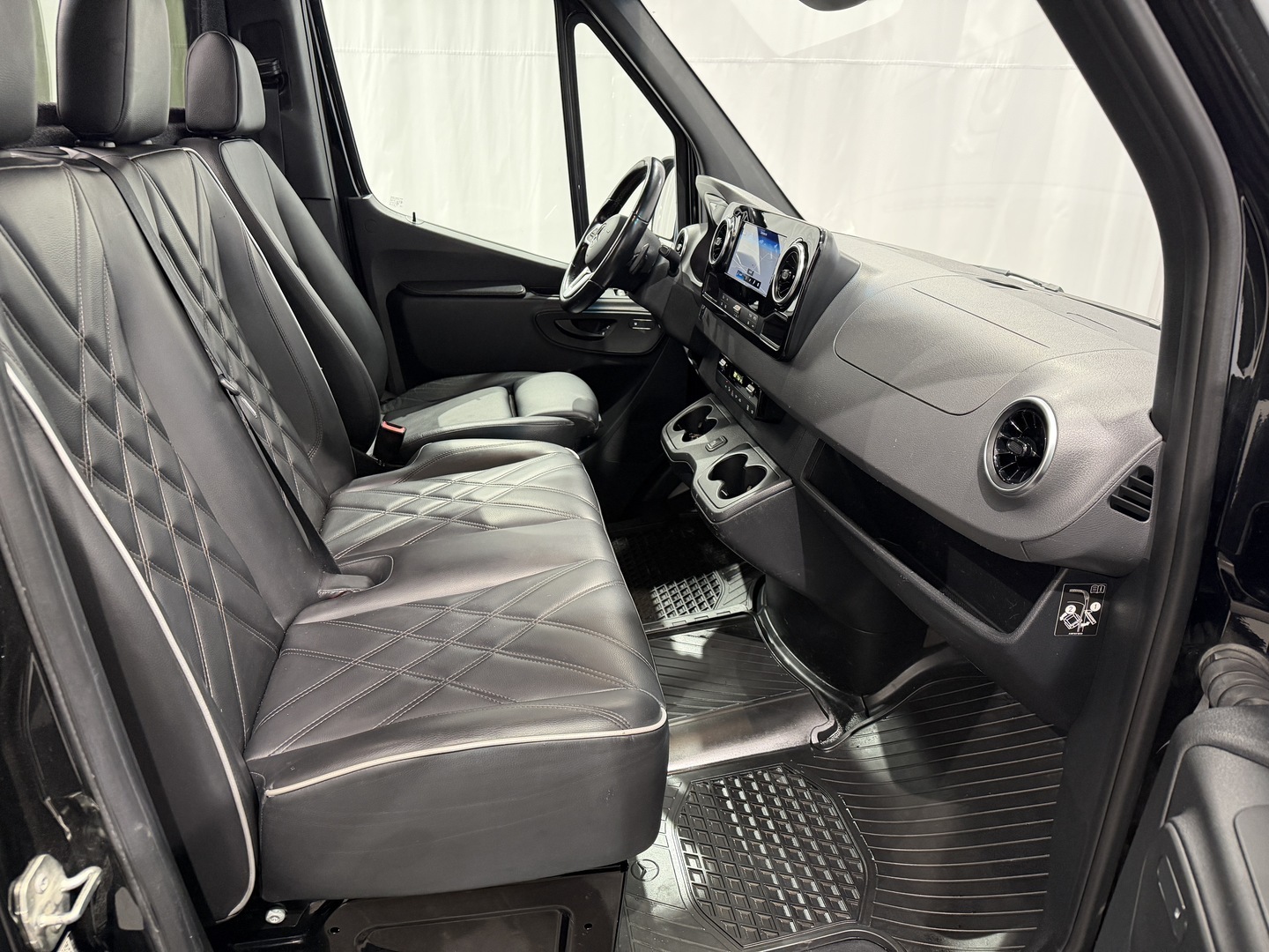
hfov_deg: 71.6
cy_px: 476
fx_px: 880
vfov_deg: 56.8
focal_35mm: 24
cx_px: 634
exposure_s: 1/50
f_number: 1.78
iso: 320
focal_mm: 6.76
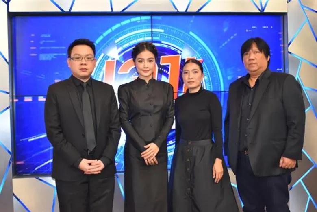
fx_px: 410
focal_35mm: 46
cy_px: 106
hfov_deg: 42.3
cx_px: 158
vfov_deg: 29.0
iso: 800
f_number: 4.2
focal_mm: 31
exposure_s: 1/80
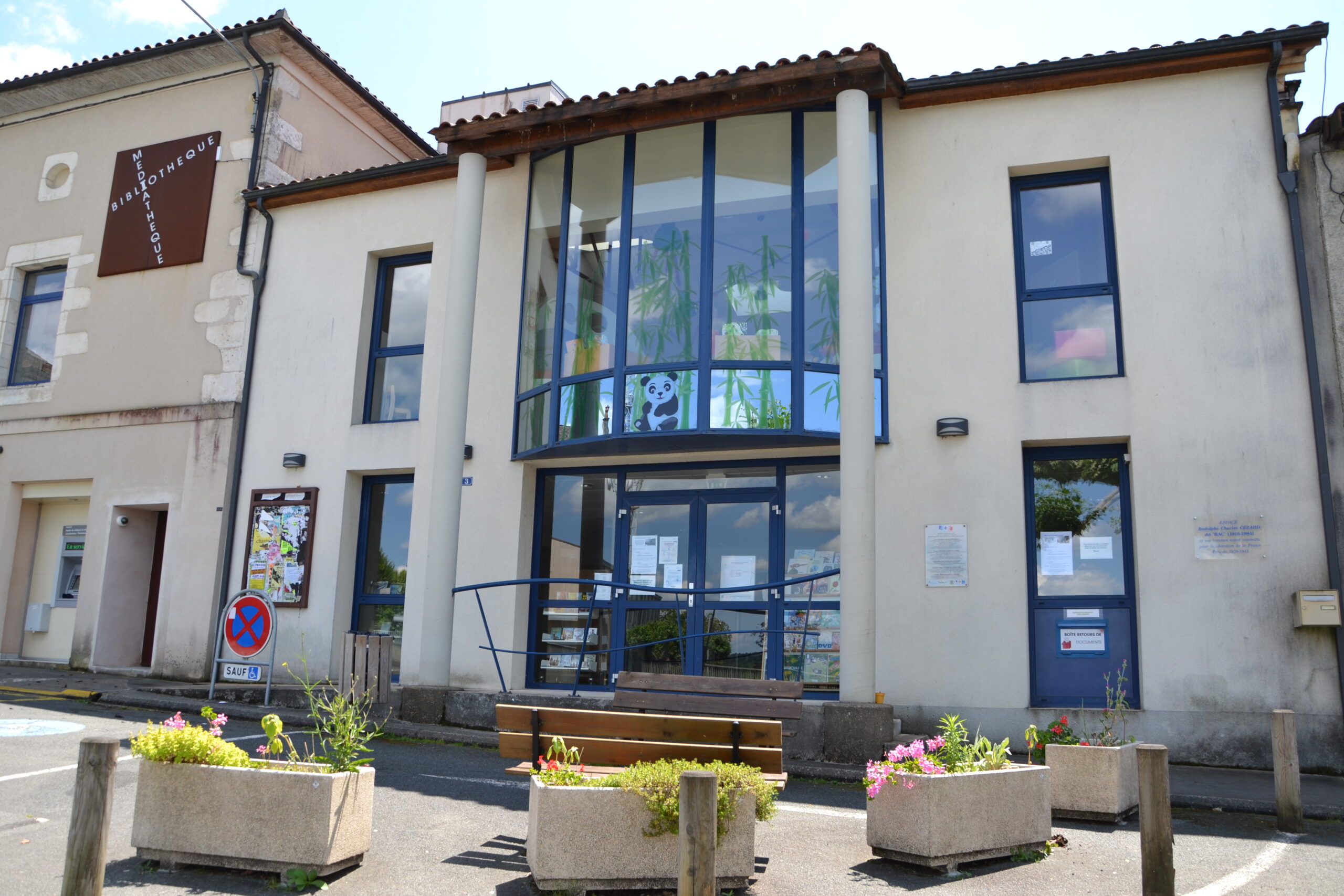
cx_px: 672
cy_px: 448
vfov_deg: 47.9
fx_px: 1008
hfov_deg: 67.4
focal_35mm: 27
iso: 100
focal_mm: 18
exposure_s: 1/160
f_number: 6.3
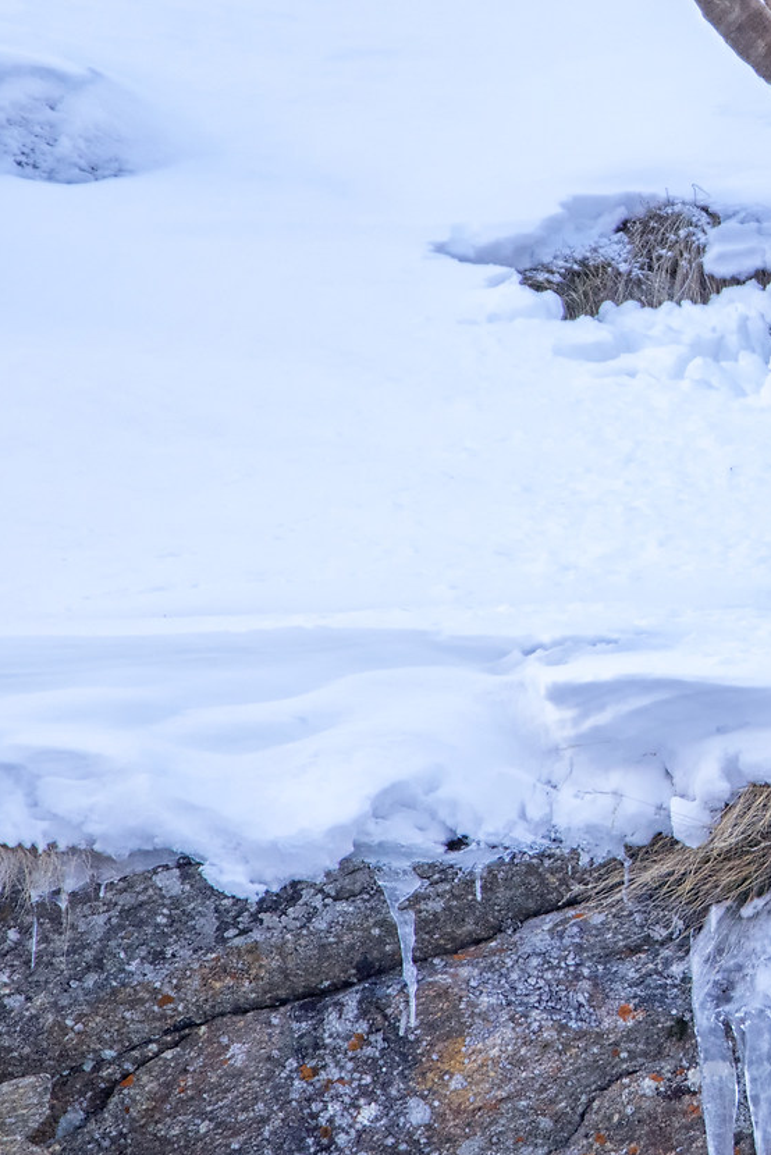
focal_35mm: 1735
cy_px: 391
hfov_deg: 0.8
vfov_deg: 1.2
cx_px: 1122
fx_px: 55686
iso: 1600
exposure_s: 1/640
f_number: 6.3
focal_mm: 600
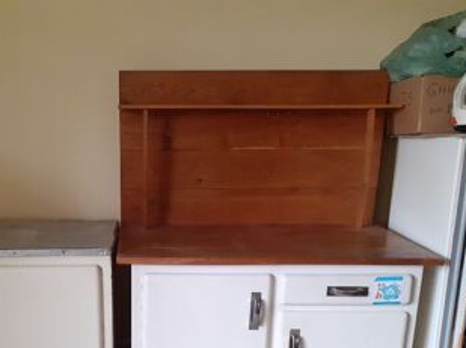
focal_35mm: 42
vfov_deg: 33.5
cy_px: 270
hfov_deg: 44.0
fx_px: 565
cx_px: 146
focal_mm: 3.6
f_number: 1.9
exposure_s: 1/40
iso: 250
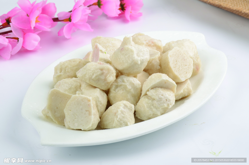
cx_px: 124
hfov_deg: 9.2
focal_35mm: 225
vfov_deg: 6.1
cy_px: 82
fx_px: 1553
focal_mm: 150
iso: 100
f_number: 18
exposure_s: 1/125
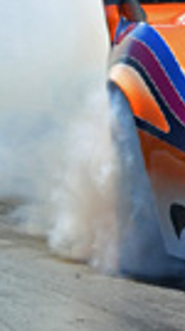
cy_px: 114
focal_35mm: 328
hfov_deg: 3.7
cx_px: 348
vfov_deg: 6.6
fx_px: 2871
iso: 160
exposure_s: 1/2000
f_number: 6.3
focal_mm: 70
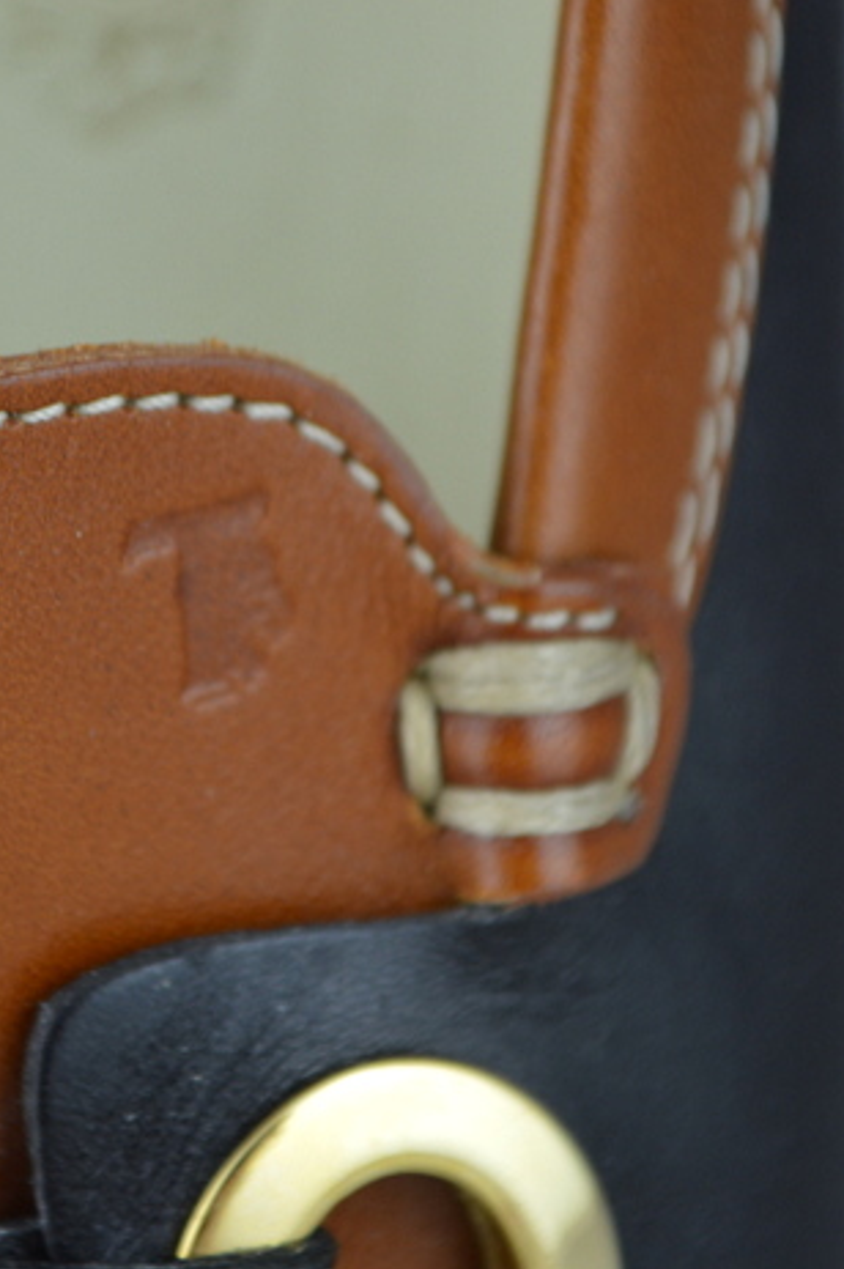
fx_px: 4393
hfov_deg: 11.0
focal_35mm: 125
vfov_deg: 16.4
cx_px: 233
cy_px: 636
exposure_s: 1/40
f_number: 5.6
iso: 400
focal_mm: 55
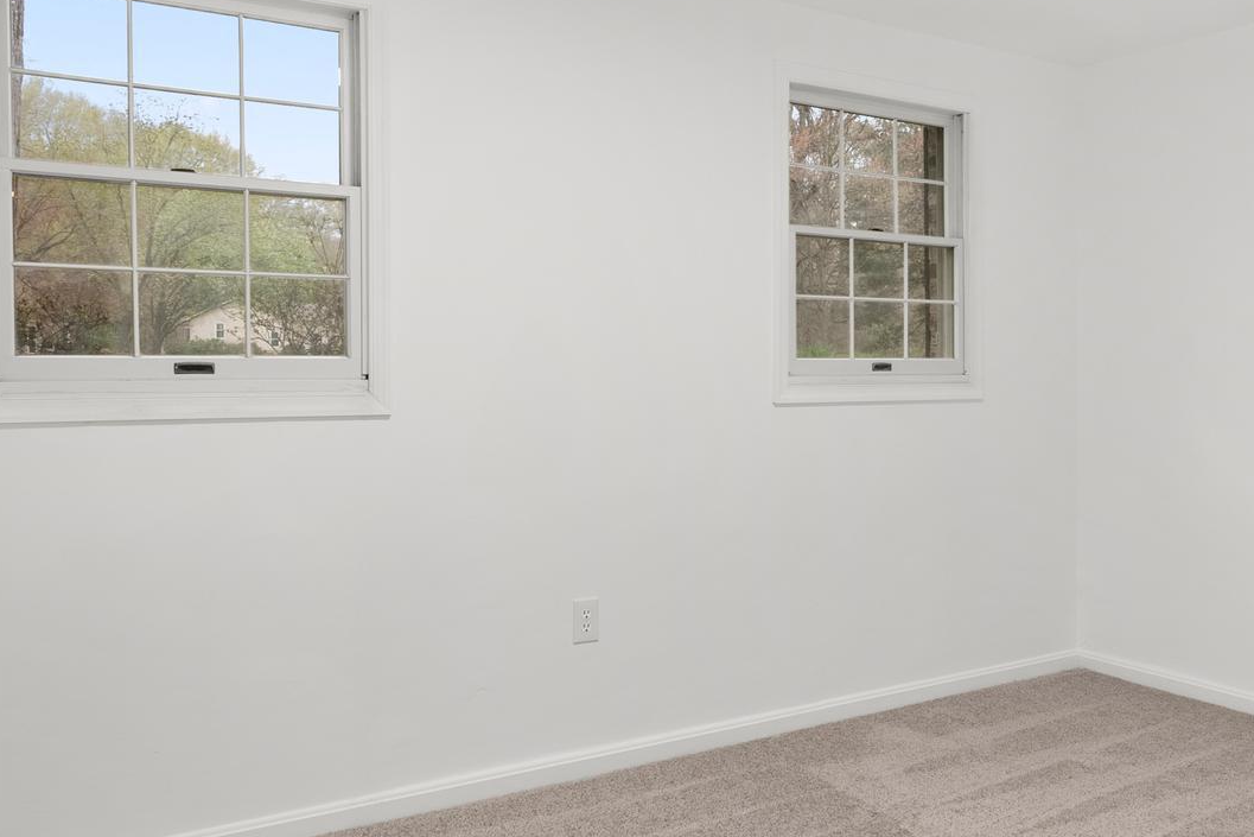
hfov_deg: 60.0
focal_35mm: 31
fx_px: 1080
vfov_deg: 42.2
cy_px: 357
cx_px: 714
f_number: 8
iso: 320
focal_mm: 16
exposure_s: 1/6
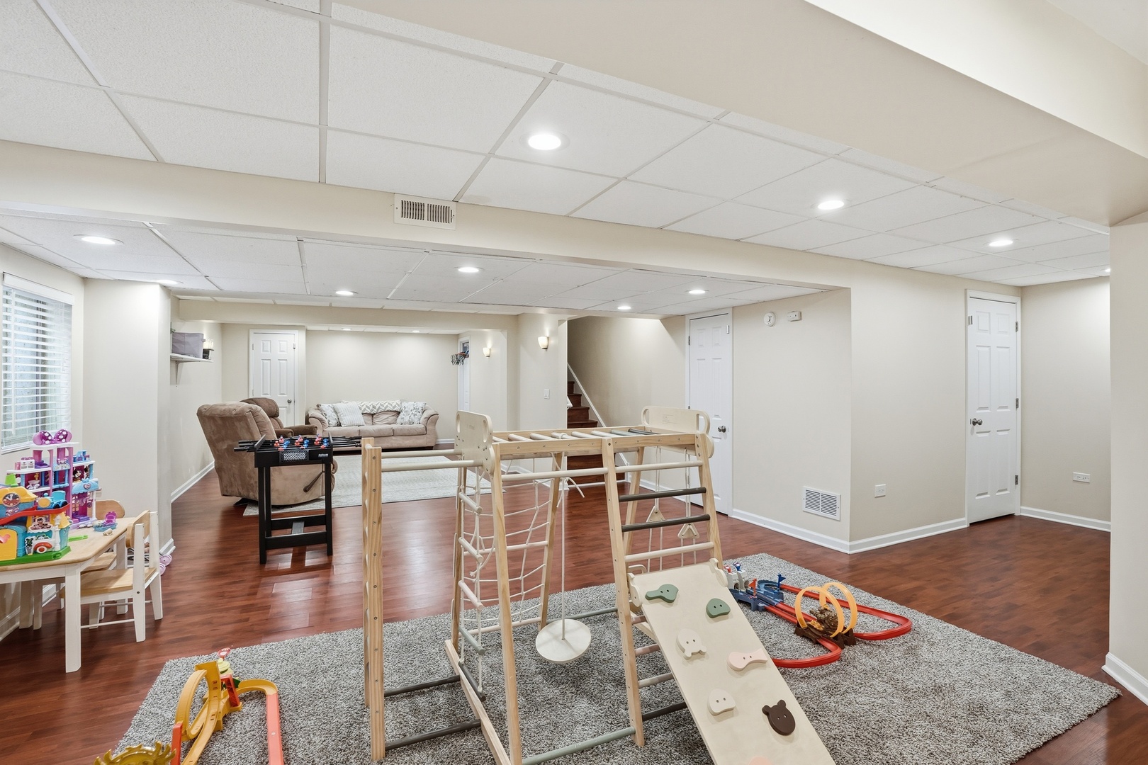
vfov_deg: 73.7
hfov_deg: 96.7
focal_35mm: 16
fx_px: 510
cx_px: 574
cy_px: 382
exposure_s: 1/320
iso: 1000
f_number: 8
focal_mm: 16
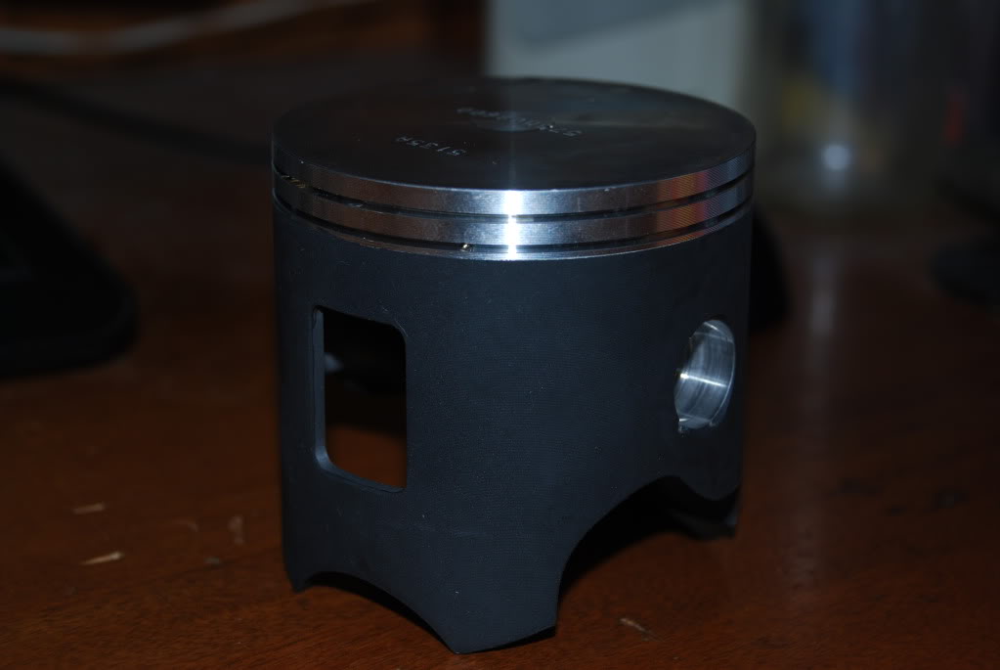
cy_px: 335
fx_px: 2420
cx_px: 500
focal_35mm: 87
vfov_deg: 15.8
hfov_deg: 23.3
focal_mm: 58
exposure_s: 1/125
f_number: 5.3
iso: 100
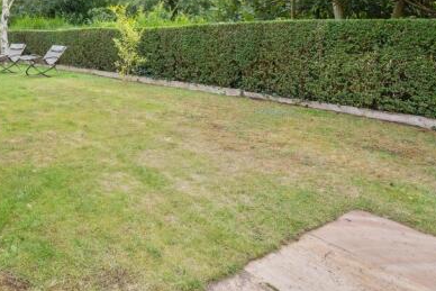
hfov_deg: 61.4
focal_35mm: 27
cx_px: 83
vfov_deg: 45.3
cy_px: 53
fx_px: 327
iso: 640
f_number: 5.6
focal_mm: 16
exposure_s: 1/320
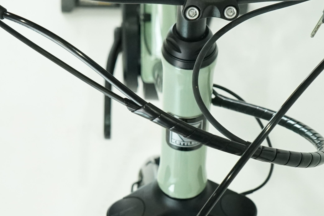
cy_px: 113
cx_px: 193
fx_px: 855
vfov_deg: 14.4
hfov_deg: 21.4
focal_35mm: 95
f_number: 6.3
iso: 2500
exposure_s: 1/200
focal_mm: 33
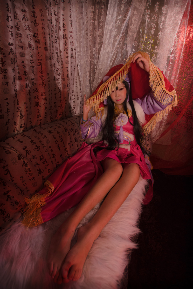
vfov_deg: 100.4
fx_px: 121
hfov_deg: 77.3
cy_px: 144
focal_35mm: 15
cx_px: 96
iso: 400
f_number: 4
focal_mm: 10
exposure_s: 1/25
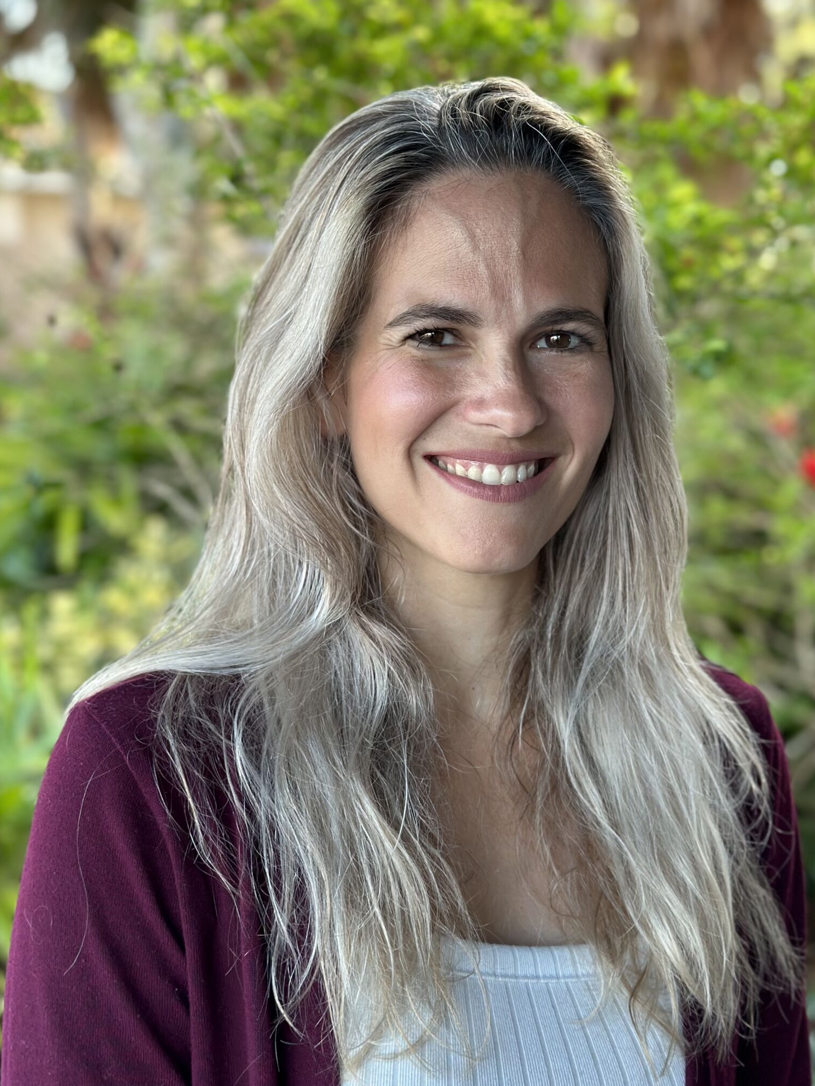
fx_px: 1915
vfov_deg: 31.7
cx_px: 453
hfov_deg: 24.0
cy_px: 515
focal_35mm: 61
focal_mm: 6.86
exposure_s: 1/121
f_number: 1.78
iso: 80
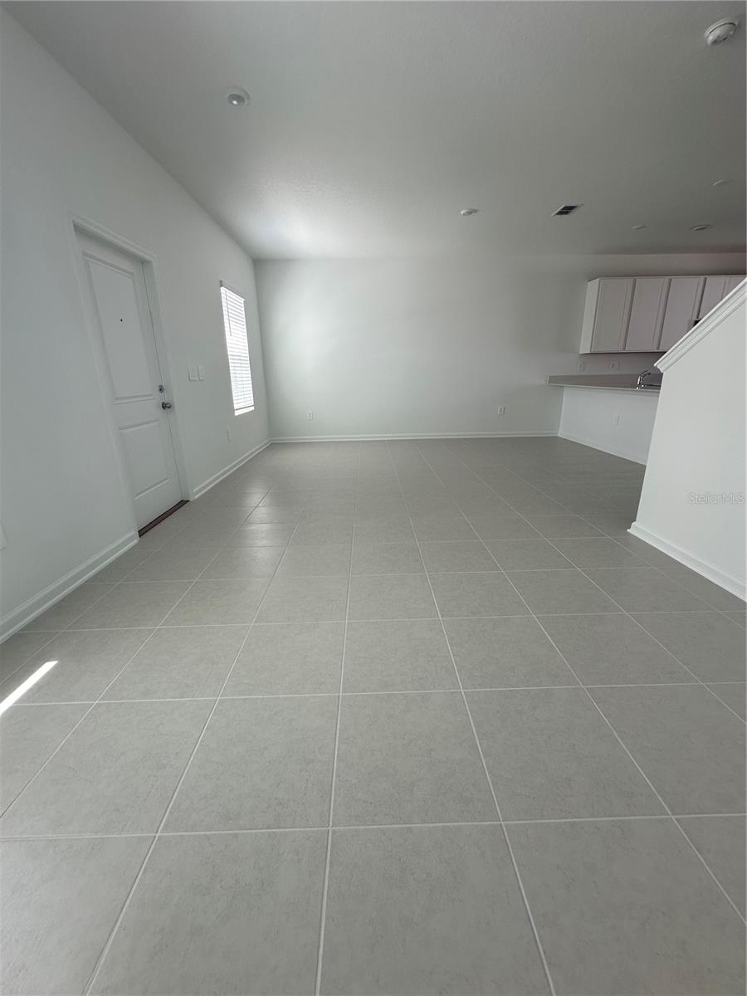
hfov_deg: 85.7
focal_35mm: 14
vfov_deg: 102.1
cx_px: 374
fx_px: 403
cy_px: 498
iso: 50
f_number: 2.2
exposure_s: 1/99
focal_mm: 2.22
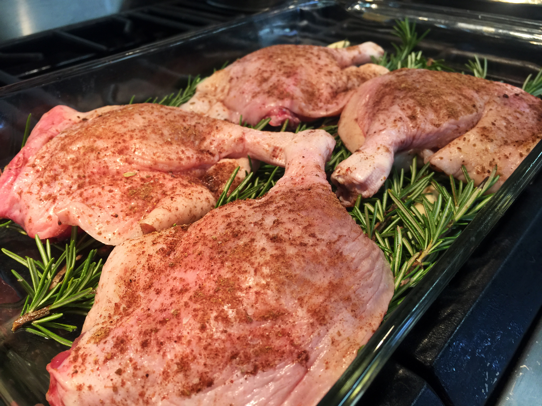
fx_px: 454
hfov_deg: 61.7
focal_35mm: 29
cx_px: 271
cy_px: 203
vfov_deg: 48.2
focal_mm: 4.15
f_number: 2.2
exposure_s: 1/30
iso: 40
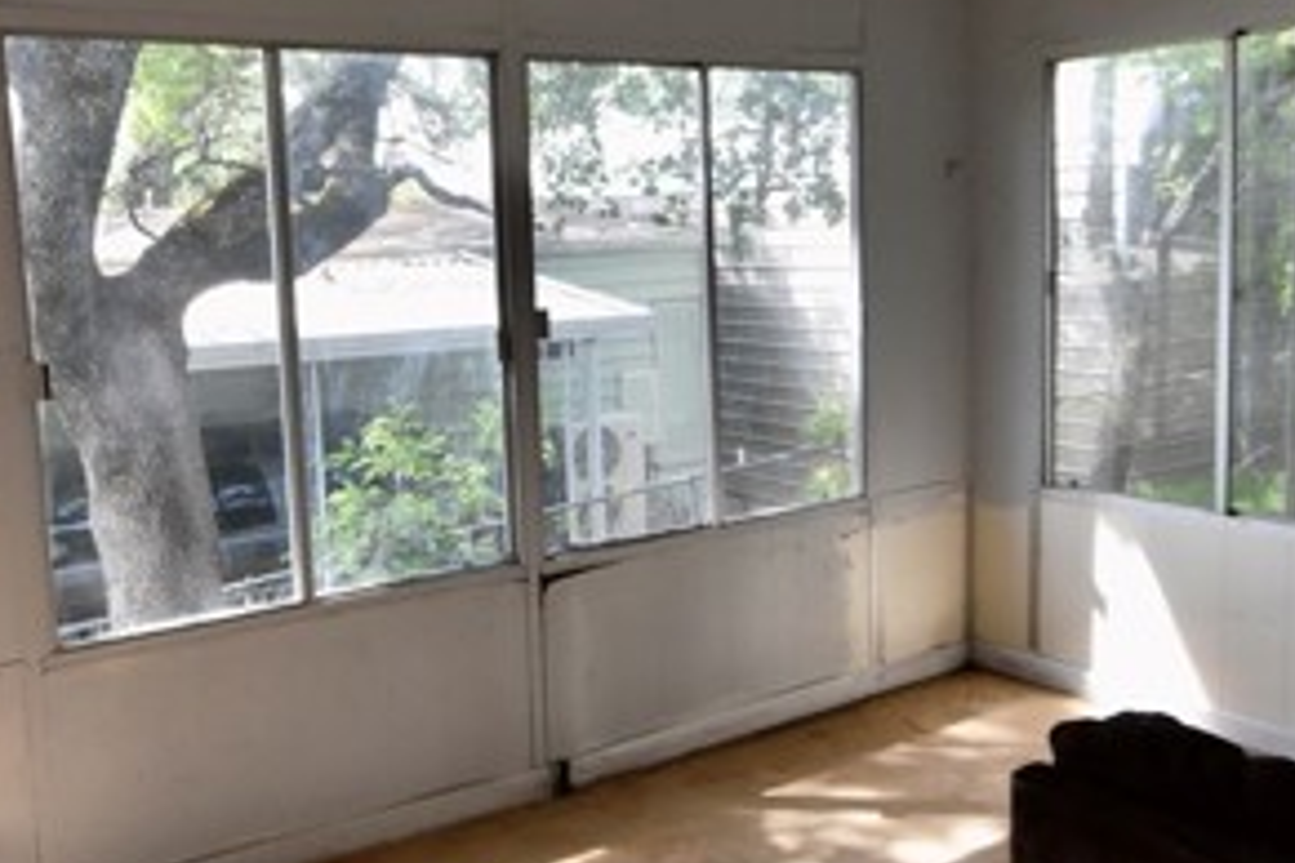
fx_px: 1187
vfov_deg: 39.9
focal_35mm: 33
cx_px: 636
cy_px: 378
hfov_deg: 57.2
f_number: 7.1
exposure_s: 1/200
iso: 800
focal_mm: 10
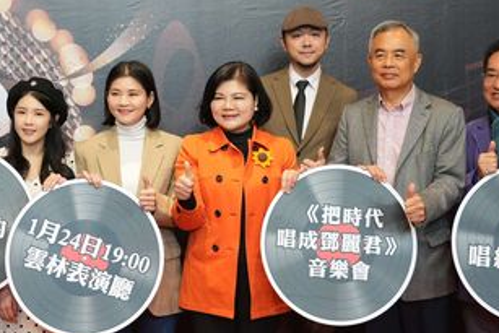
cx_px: 192
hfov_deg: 22.8
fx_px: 1234
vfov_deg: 15.4
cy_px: 167
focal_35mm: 89
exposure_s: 1/125
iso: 800
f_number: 4
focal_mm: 38
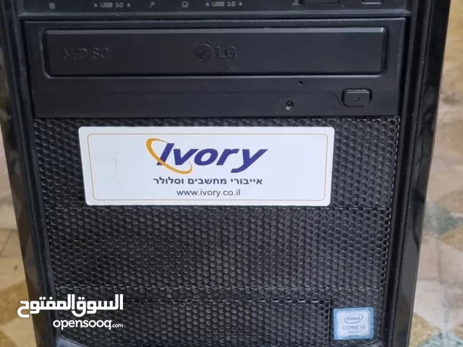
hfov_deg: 67.3
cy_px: 174
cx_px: 232
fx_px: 348
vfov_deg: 53.1
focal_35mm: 26
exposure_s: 1/33
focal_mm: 5.4
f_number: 1.8
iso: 640
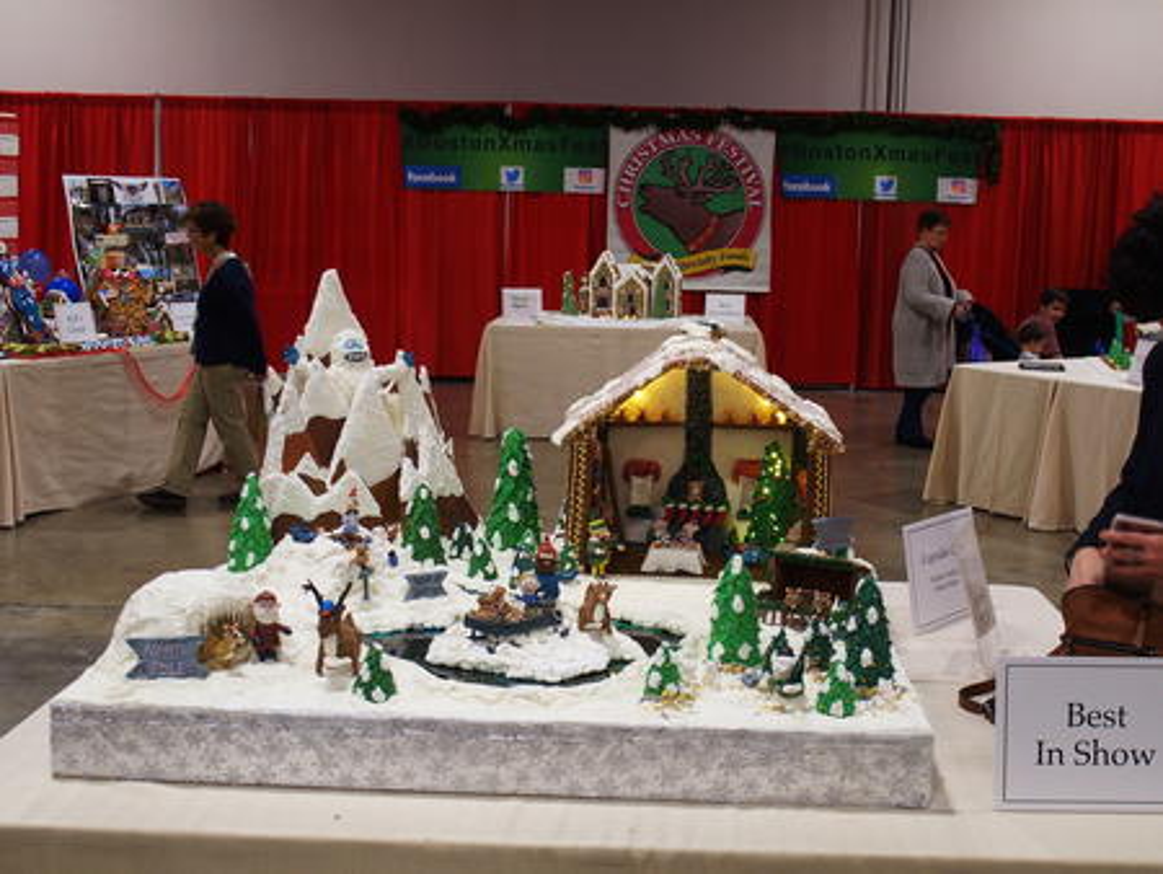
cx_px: 582
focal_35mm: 42
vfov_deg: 34.4
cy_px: 437
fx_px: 1412
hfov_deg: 44.8
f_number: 2.8
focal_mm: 9
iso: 320
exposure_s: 1/40
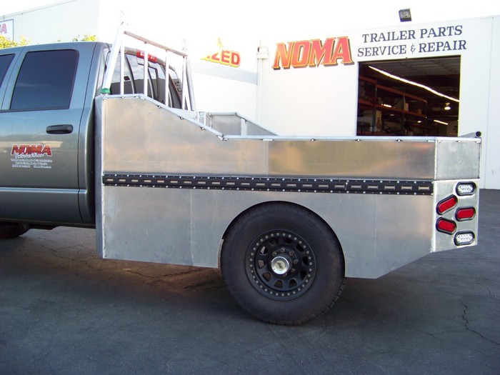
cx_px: 250
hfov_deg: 51.4
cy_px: 188
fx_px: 520
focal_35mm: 36
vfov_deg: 39.7
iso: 72
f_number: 2.8
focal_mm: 5.85
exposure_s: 1/80
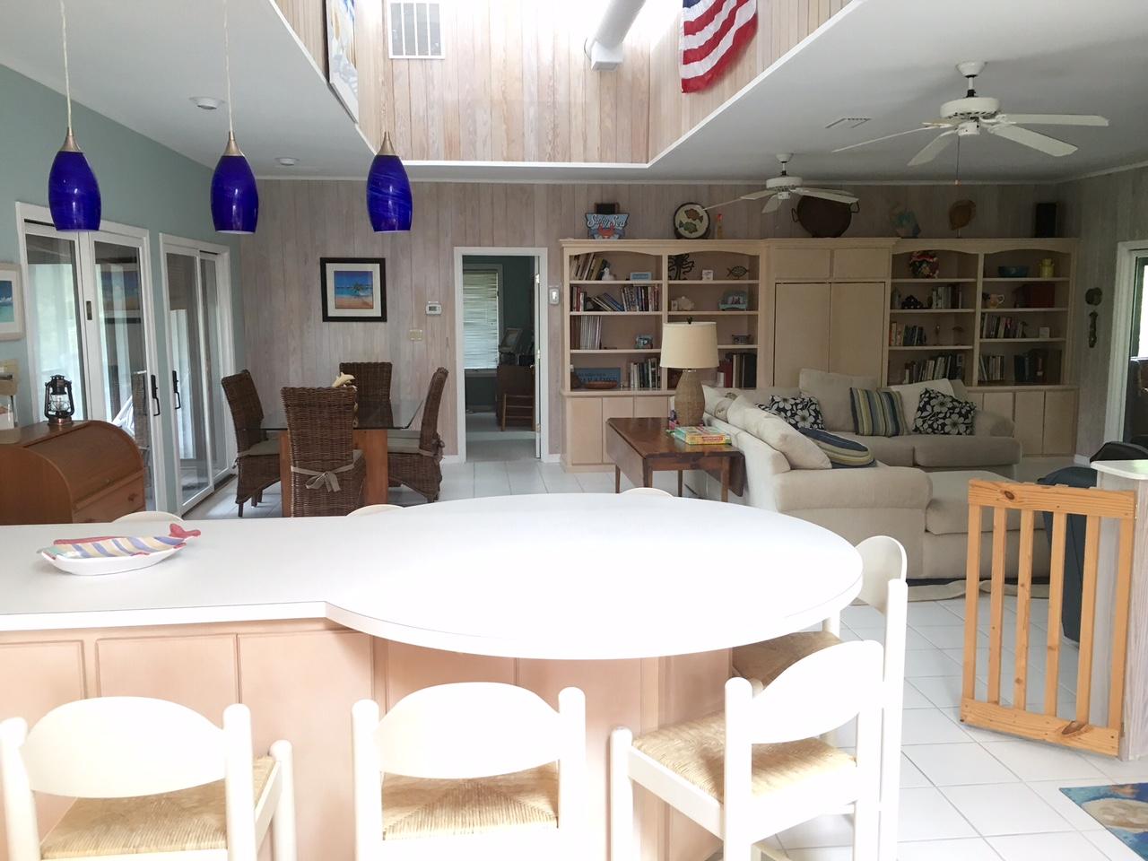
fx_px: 962
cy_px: 430
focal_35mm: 29
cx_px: 574
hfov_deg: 61.7
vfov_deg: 48.2
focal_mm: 4.15
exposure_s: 1/30
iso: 80
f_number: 2.2
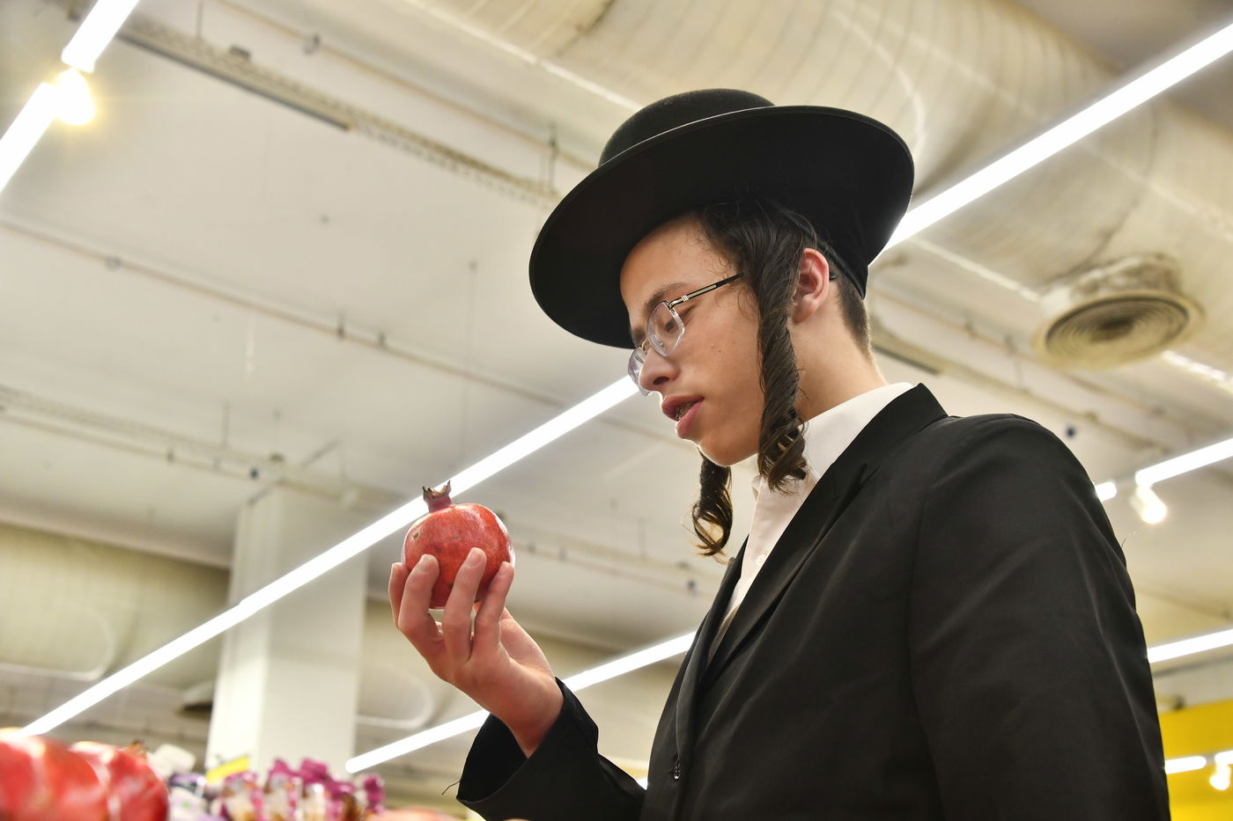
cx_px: 616
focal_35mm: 45
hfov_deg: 43.6
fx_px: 1541
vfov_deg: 29.9
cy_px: 410
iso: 1250
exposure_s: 1/200
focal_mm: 45
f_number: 5.6
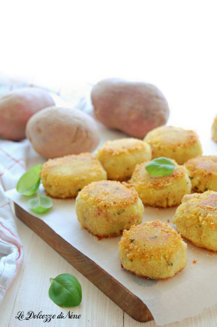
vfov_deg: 31.9
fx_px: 571
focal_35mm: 63
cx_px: 108
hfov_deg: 21.5
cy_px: 164
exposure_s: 1/25
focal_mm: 42
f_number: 5.3
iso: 800
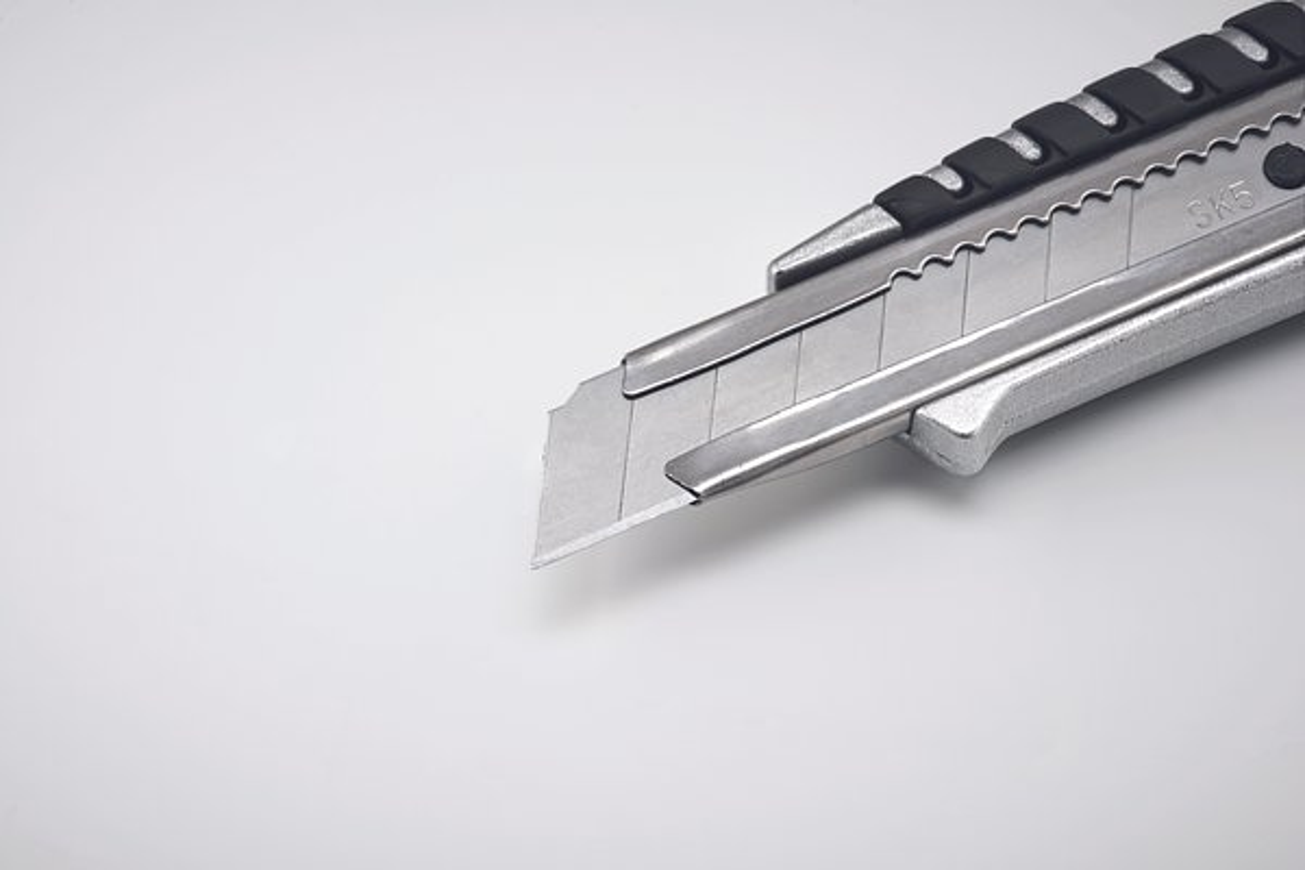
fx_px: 3806
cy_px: 435
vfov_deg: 13.0
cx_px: 652
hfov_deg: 19.5
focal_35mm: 105
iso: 125
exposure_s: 1/125
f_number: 20
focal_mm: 105
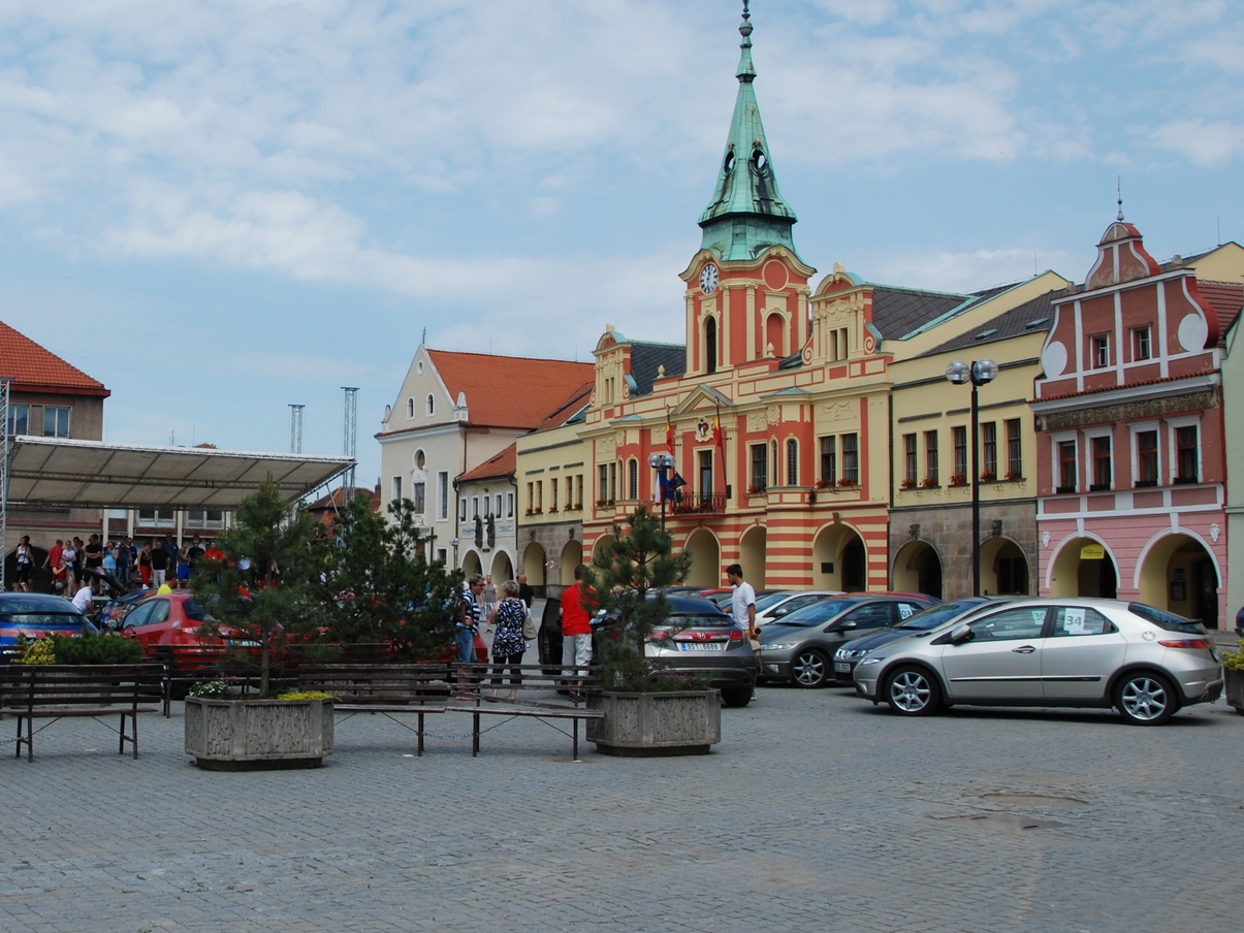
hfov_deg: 40.2
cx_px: 327
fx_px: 1653
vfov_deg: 31.5
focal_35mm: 46
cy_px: 399
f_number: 8
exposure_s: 1/500
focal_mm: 20
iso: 200
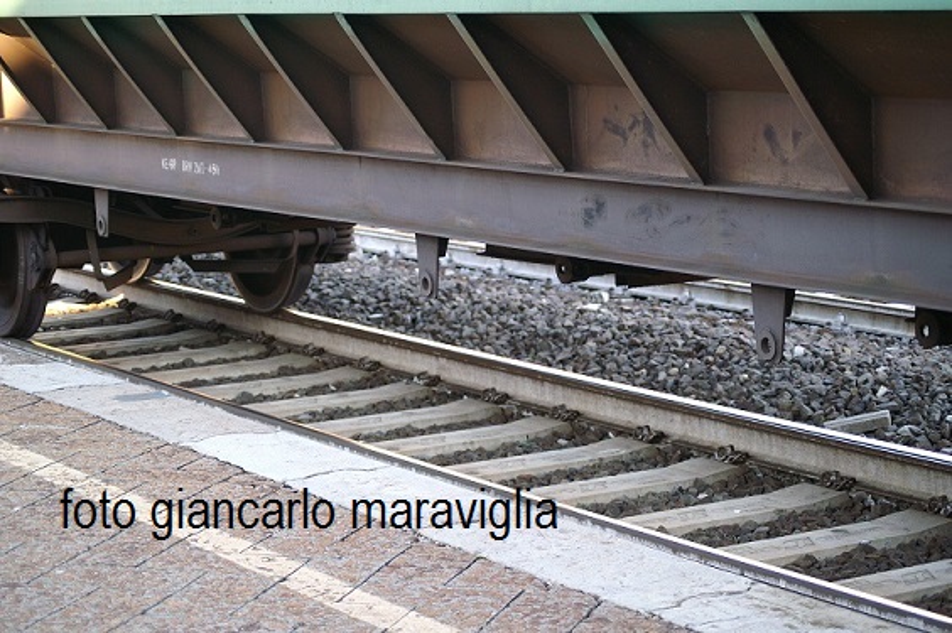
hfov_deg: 22.6
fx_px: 2378
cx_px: 476
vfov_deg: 15.2
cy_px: 316
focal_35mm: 90
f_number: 4
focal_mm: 60
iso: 400
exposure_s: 1/125
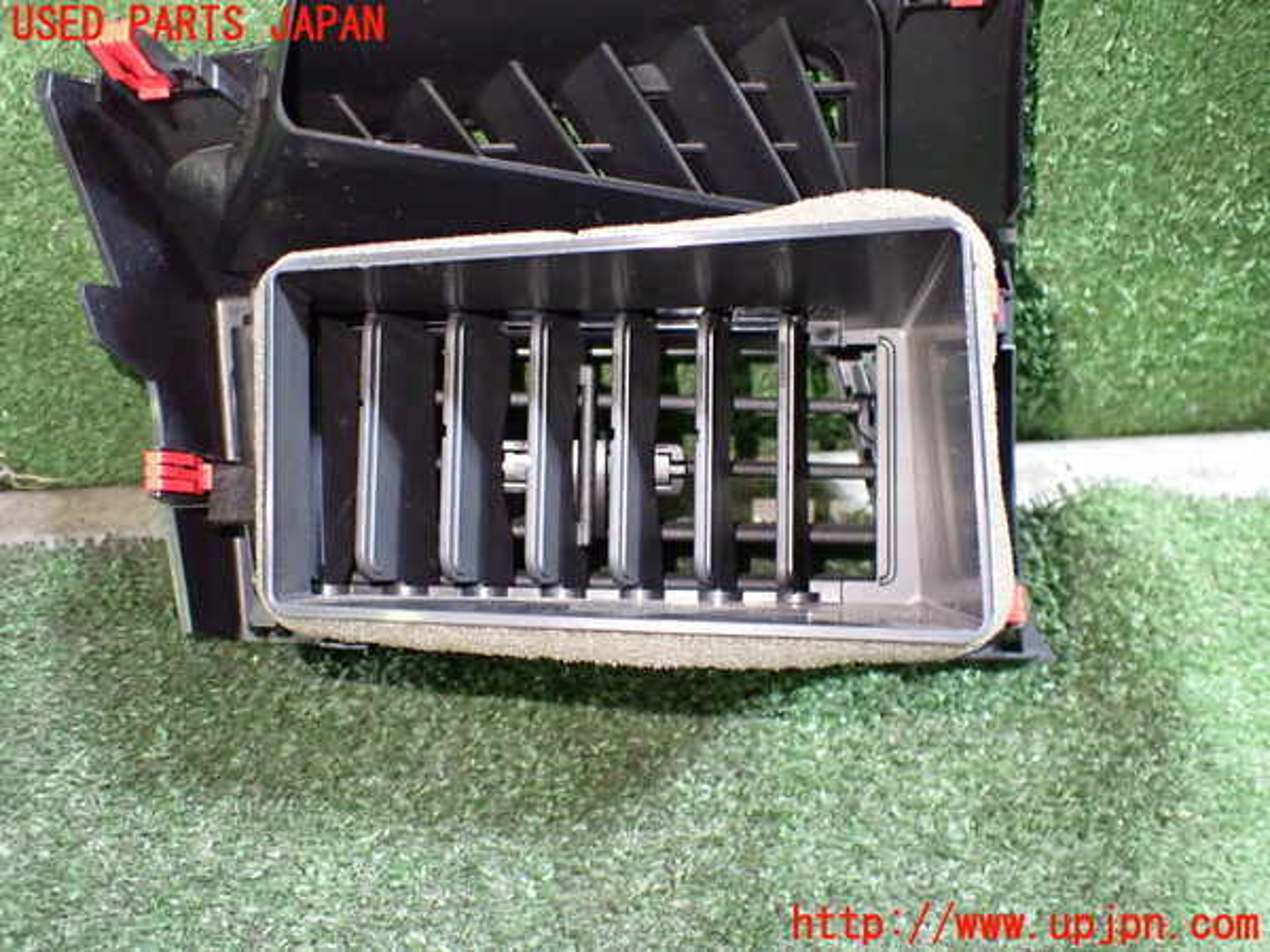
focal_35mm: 30
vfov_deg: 46.8
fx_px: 1101
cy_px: 476
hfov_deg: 60.0
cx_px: 635
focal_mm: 5.4
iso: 1000
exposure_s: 1/30
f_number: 2.3
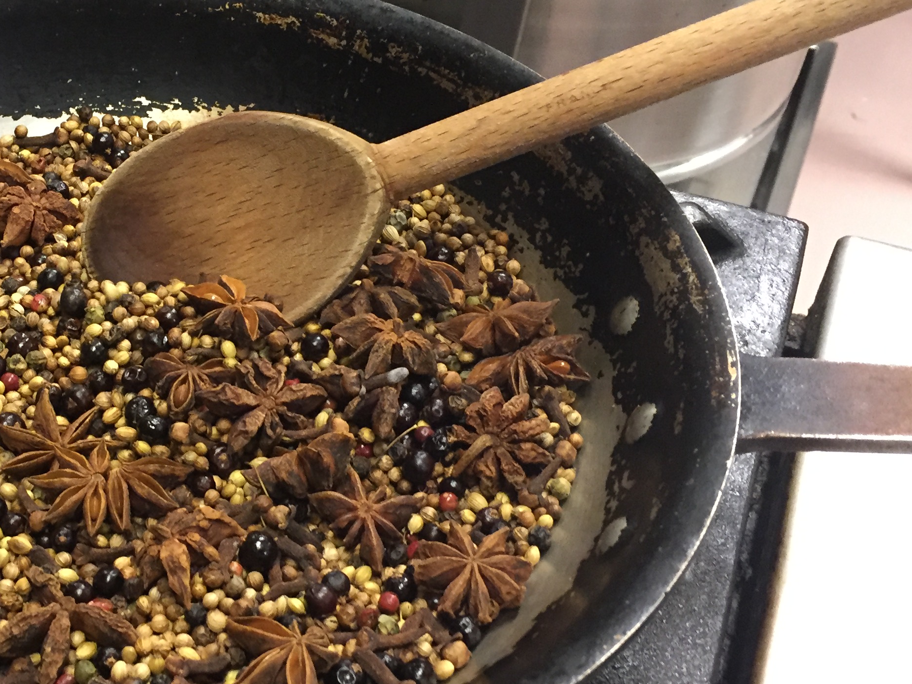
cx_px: 202
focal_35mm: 51
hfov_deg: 36.4
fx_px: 1344
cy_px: 358
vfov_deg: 28.6
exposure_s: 1/17
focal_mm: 4.15
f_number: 2.2
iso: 250
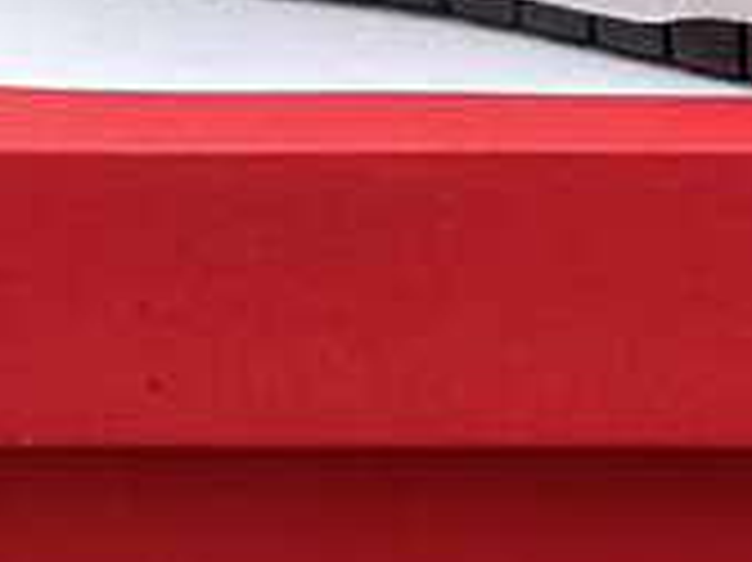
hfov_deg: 6.9
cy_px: -501
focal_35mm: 284
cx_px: 1121
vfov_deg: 5.1
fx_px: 6165
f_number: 2.2
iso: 40
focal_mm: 7.5
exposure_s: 1/121
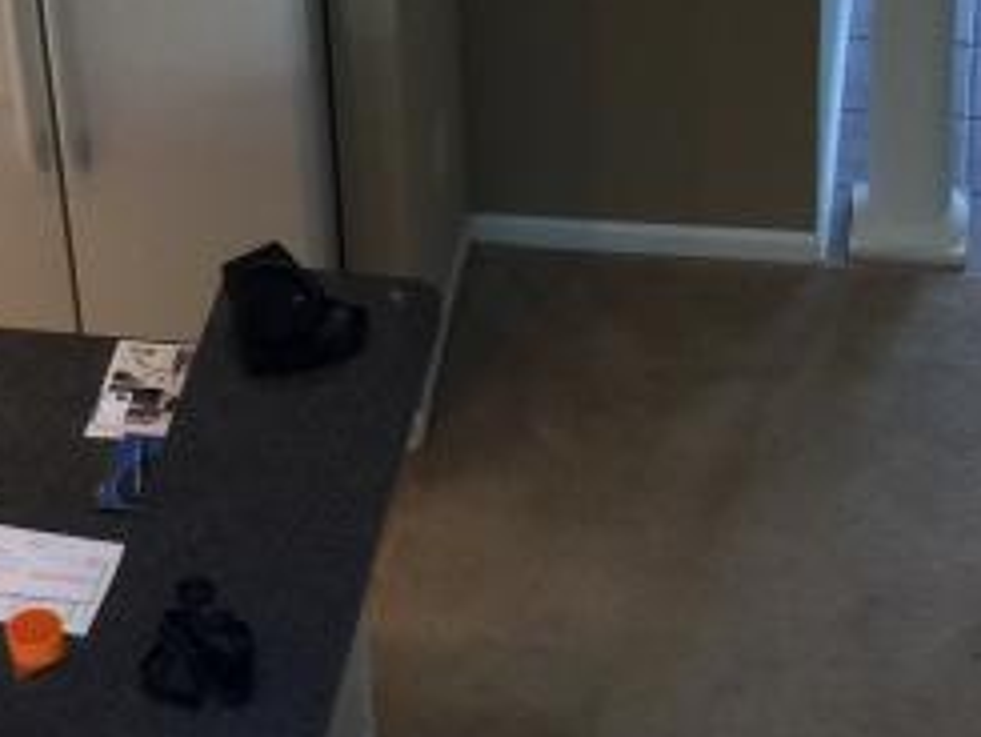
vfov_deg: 12.1
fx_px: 3431
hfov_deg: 16.1
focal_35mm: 121
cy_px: -20
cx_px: 164
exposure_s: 1/15
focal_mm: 4.15
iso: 64
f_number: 2.2
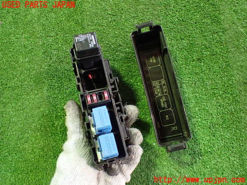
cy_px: 92
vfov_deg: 46.8
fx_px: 214
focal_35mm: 30
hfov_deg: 60.0
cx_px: 124
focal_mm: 5.4
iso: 800
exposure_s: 1/40
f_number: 2.3
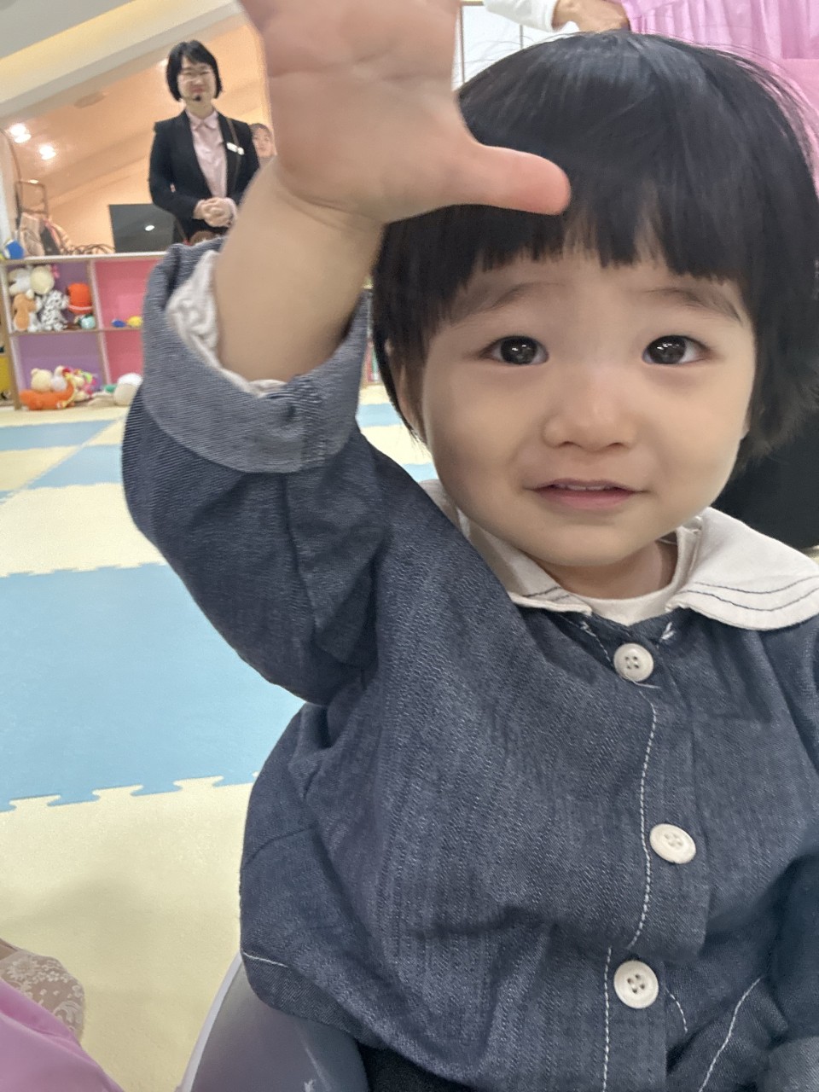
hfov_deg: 46.8
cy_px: 546
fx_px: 946
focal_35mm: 30
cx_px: 410
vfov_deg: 60.0
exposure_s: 1/60
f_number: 1.9
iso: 250
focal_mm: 2.69
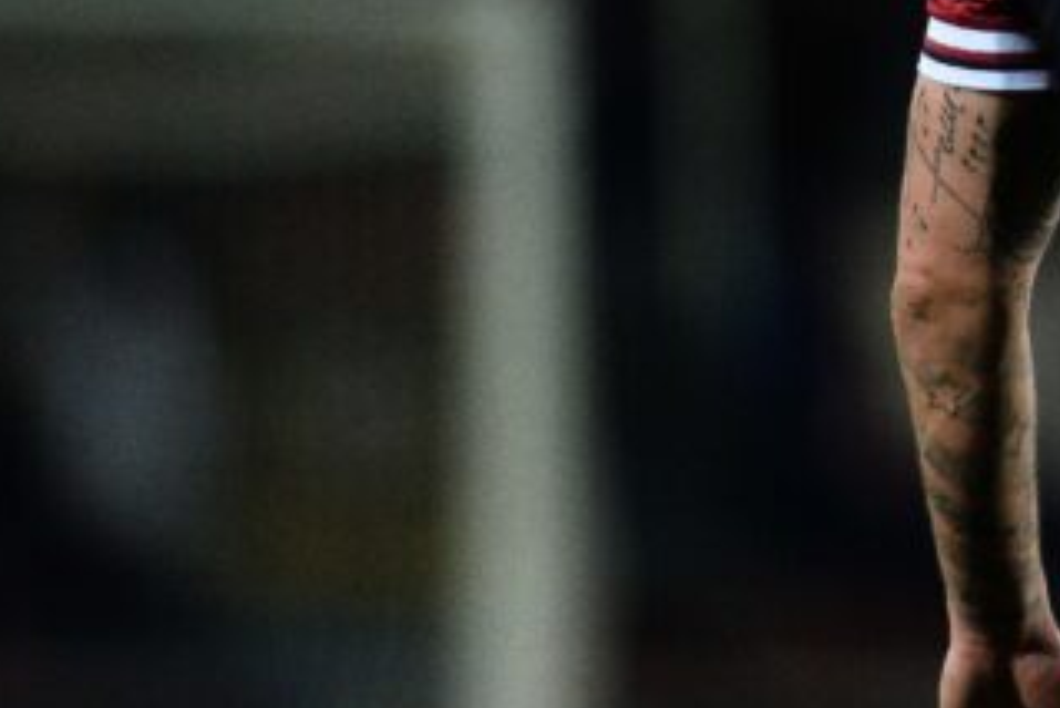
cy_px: -256
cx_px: 1519
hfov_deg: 1.3
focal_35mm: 1604
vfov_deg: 0.9
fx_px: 47248
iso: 4000
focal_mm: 500
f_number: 4
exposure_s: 1/800
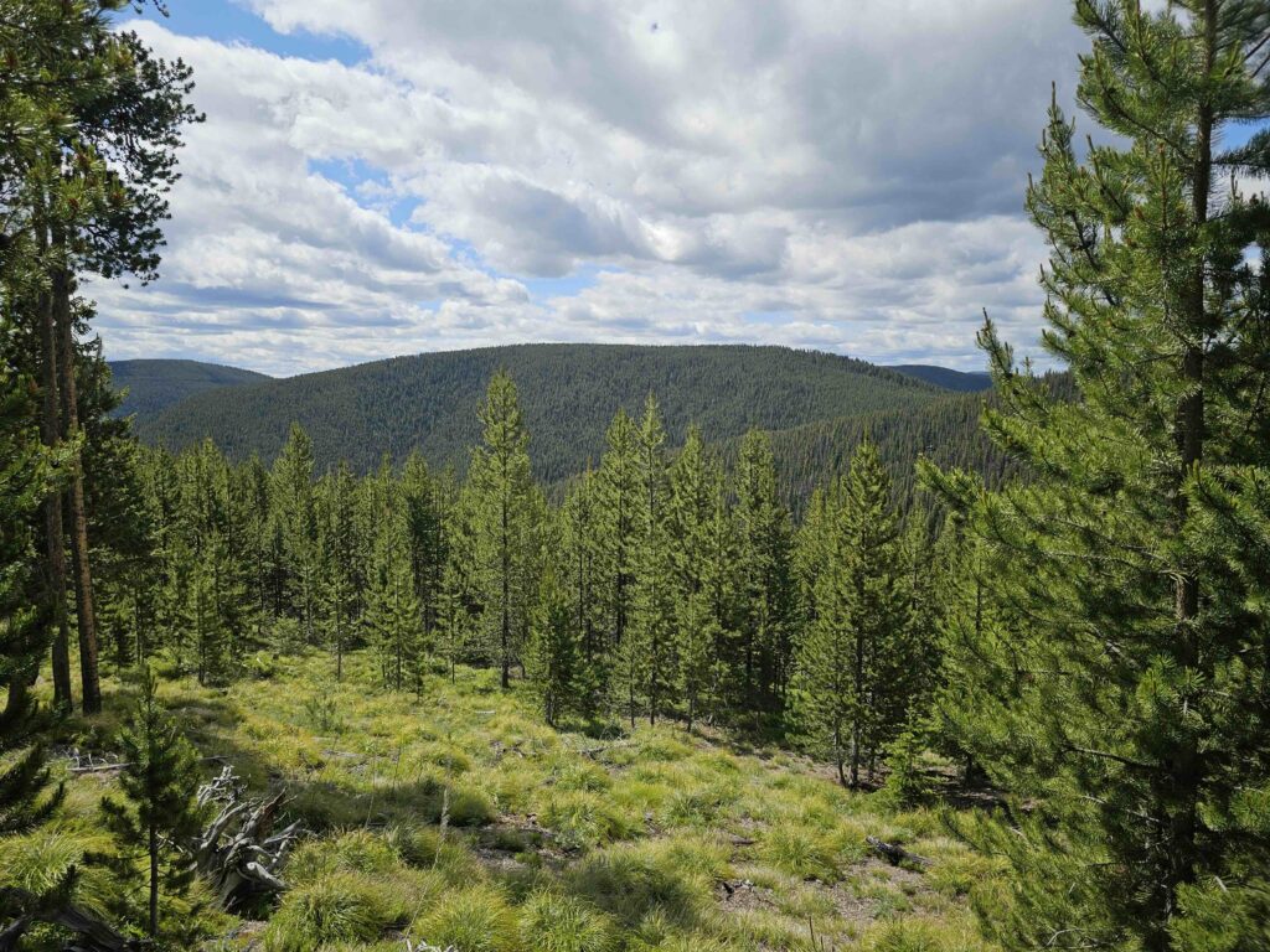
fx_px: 844
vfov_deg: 58.9
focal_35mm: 23
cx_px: 635
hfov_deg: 73.9
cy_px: 476
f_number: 1.7
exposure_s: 1/1005
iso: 10
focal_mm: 6.3
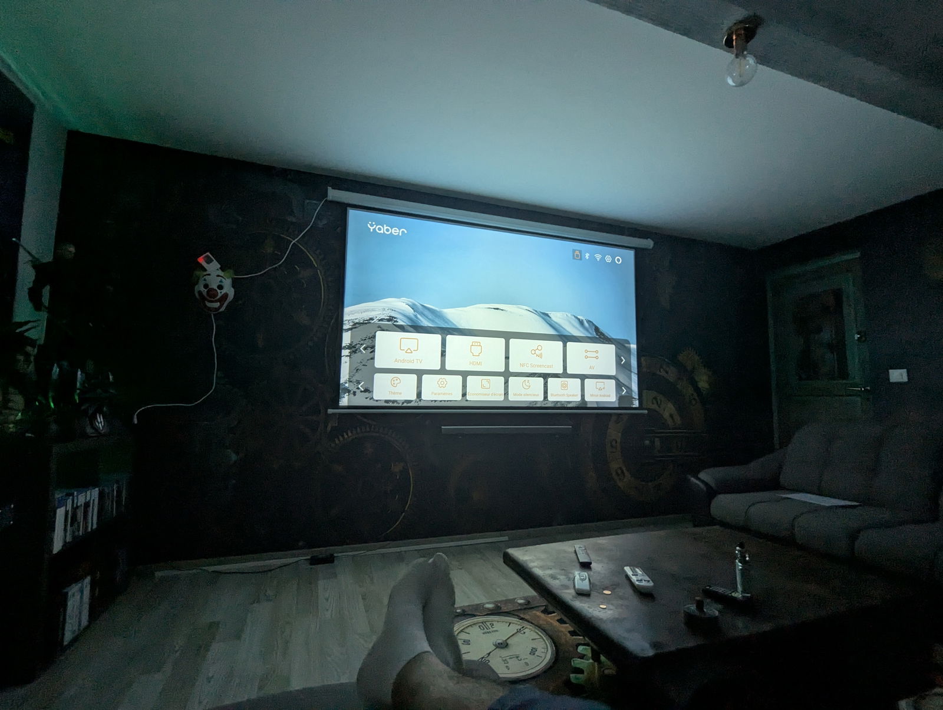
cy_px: 355
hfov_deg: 94.4
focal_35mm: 16
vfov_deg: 78.2
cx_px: 472
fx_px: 436
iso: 274
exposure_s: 1/23.6
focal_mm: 2.35
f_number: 2.2
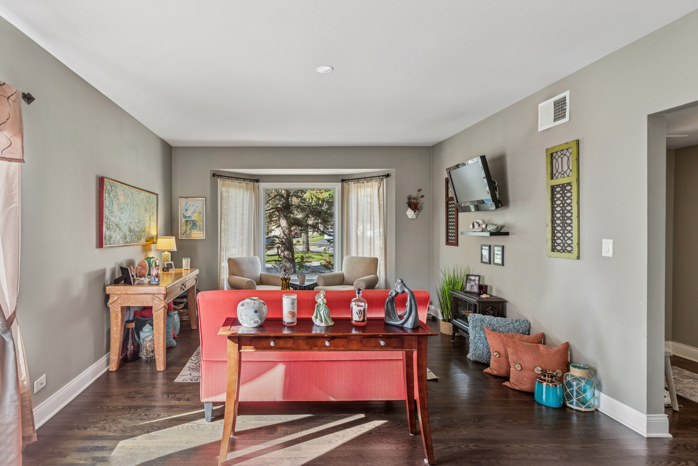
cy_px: 233
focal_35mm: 17
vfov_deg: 70.5
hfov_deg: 93.3
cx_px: 349
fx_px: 330
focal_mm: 17
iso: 200
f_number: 8
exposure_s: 1/20
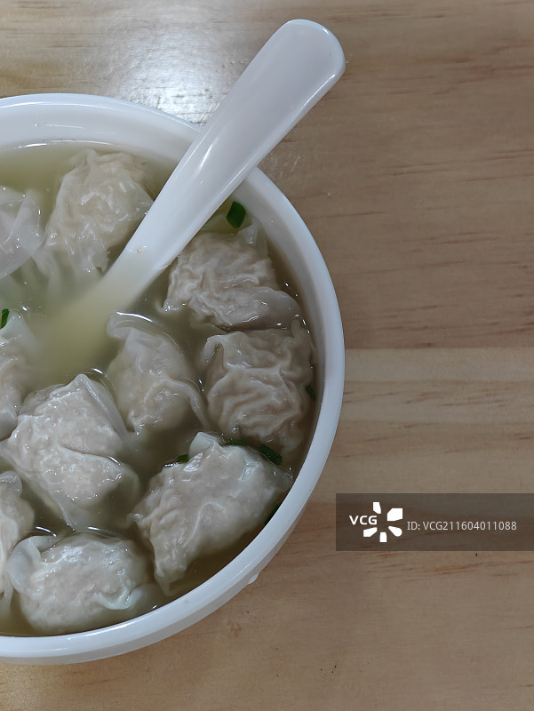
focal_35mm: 70
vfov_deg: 27.8
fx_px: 1438
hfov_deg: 21.0
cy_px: 356
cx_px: 267
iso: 1600
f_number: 2.6
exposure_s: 1/50
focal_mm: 13.3
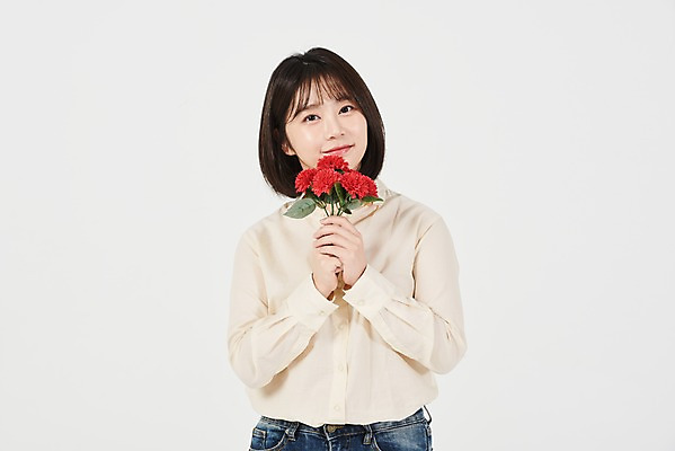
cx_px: 338
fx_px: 2288
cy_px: 226
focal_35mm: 122
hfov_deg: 16.8
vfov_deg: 11.2
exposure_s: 1/125
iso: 100
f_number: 13
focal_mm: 122
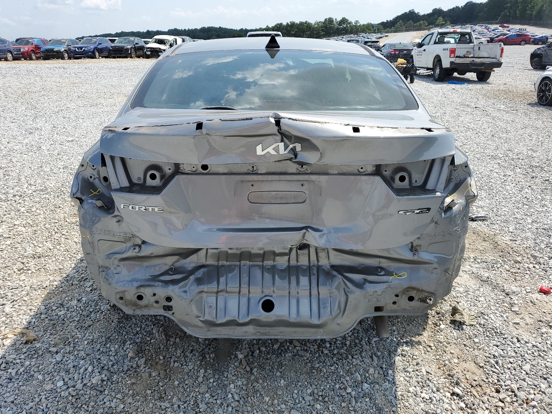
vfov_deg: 51.4
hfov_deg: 65.3
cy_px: 206
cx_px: 270
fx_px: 431
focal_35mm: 27
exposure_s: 1/3333
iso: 50
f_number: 1.5
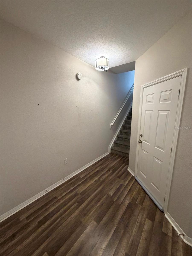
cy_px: 128
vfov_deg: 102.1
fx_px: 104
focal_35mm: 14
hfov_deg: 85.7
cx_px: 96
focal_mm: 2.22
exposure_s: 1/60
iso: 200
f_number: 2.2
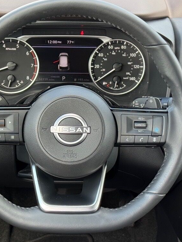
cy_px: 119
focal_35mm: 65
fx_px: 456
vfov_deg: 29.8
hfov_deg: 22.5
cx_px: 71
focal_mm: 6.76
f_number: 1.78
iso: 64
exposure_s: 1/121
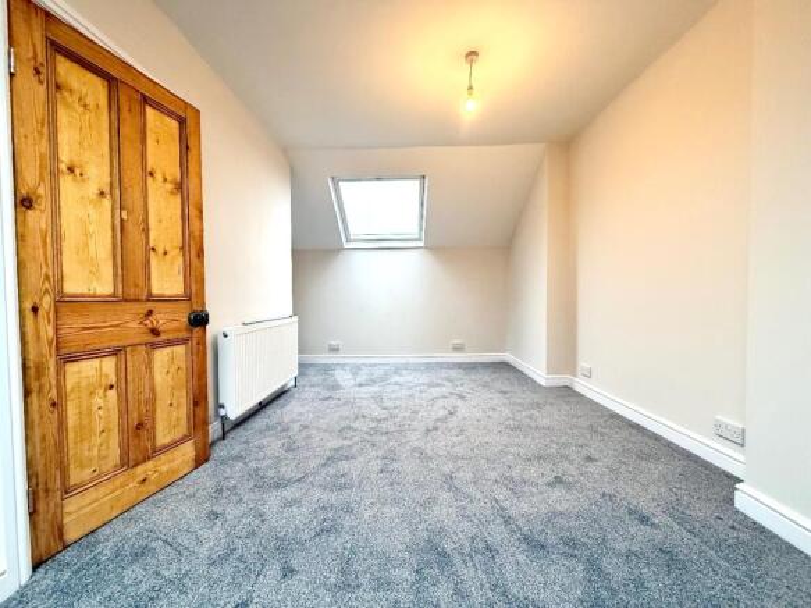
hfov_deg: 102.1
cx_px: 406
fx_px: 328
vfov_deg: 85.7
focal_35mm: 14
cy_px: 304
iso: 320
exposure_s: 1/100
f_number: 2.2
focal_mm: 2.22
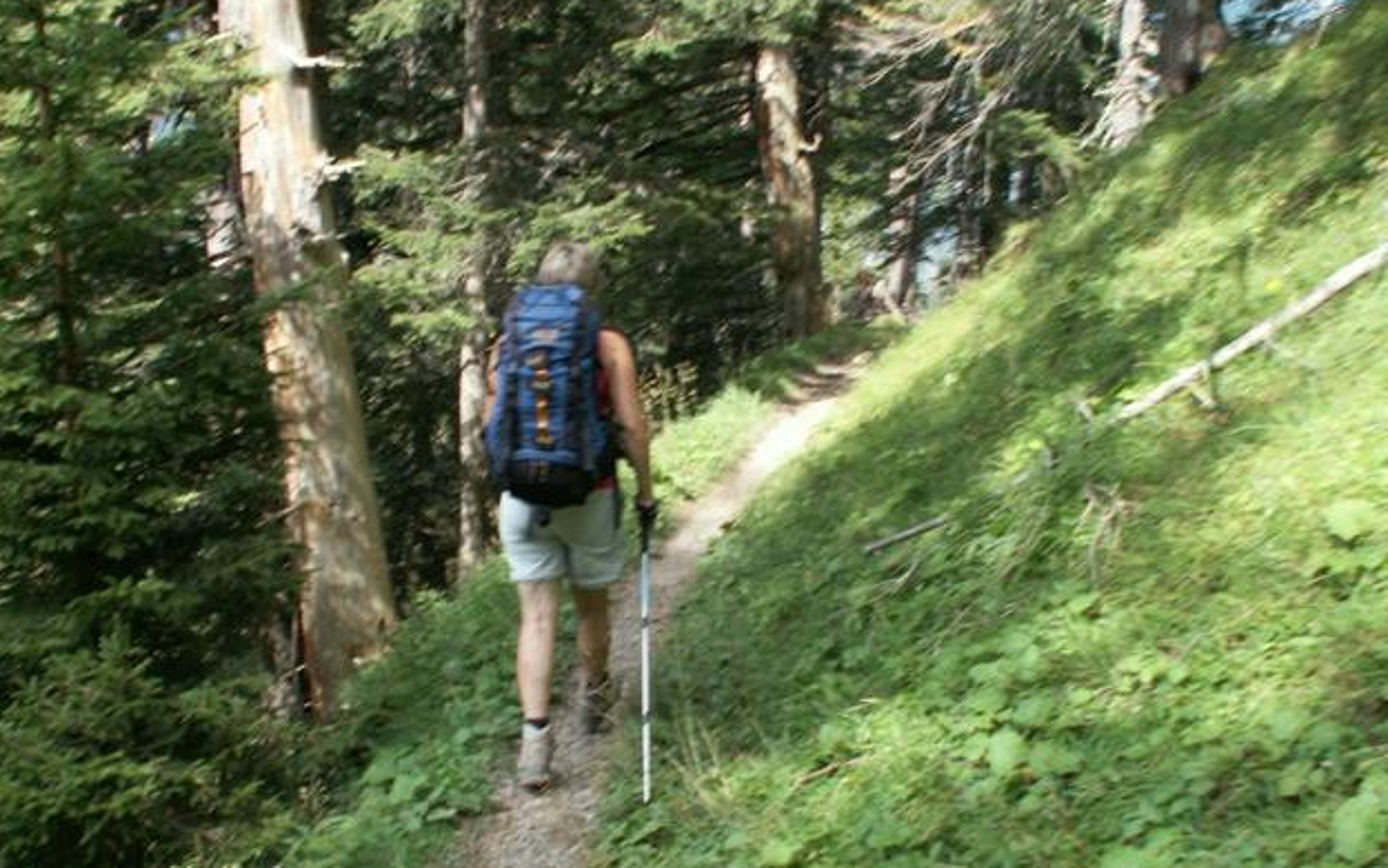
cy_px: 440
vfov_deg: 33.6
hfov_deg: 51.5
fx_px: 1438
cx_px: 695
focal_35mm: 38
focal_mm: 5.86
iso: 50
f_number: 4
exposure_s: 1/80
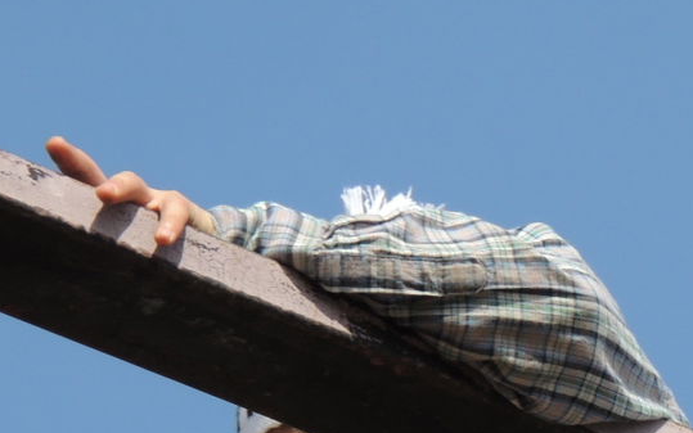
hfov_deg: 3.4
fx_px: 11711
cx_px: 838
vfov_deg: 2.1
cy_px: 351
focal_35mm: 620
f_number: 4.6
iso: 100
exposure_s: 1/500
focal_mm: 40.1
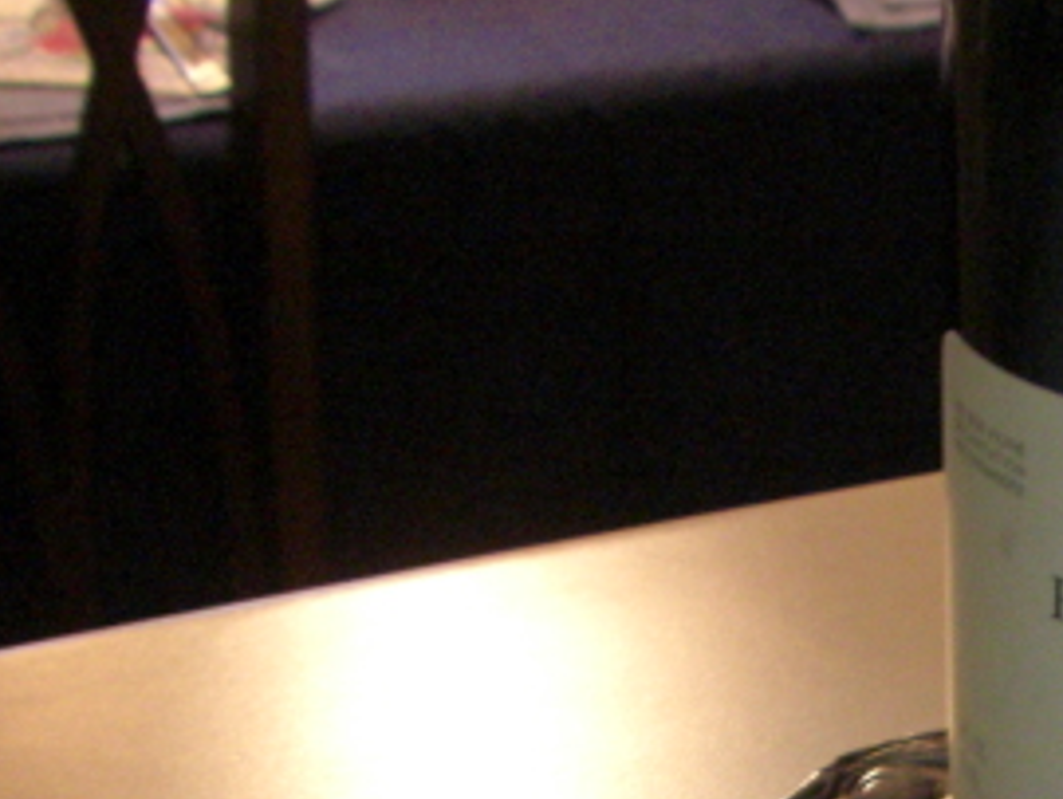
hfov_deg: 20.8
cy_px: 803
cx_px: 1154
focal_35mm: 90
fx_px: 2766
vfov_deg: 16.1
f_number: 3.4
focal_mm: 6.3
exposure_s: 1/25
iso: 400
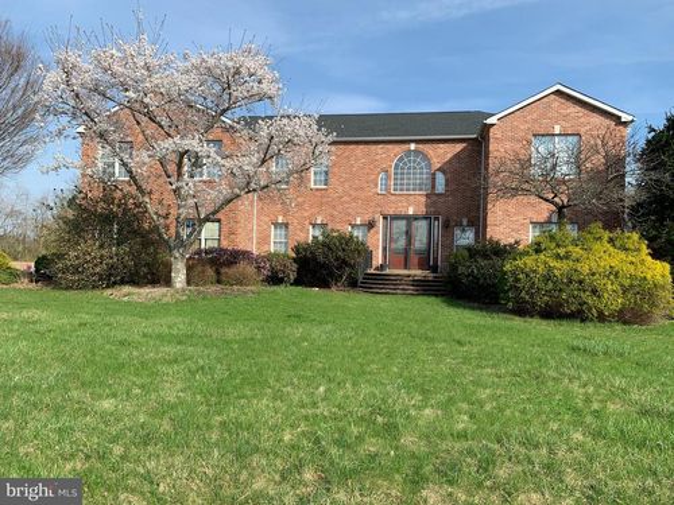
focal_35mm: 26
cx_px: 337
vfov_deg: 53.1
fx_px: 506
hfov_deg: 67.3
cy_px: 252
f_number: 1.8
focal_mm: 4.25
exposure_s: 1/1689
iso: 25
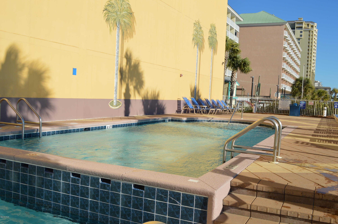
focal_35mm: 36
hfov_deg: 53.2
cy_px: 112
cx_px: 169
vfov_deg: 36.8
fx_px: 338
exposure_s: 1/320
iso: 100
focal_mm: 24
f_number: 9
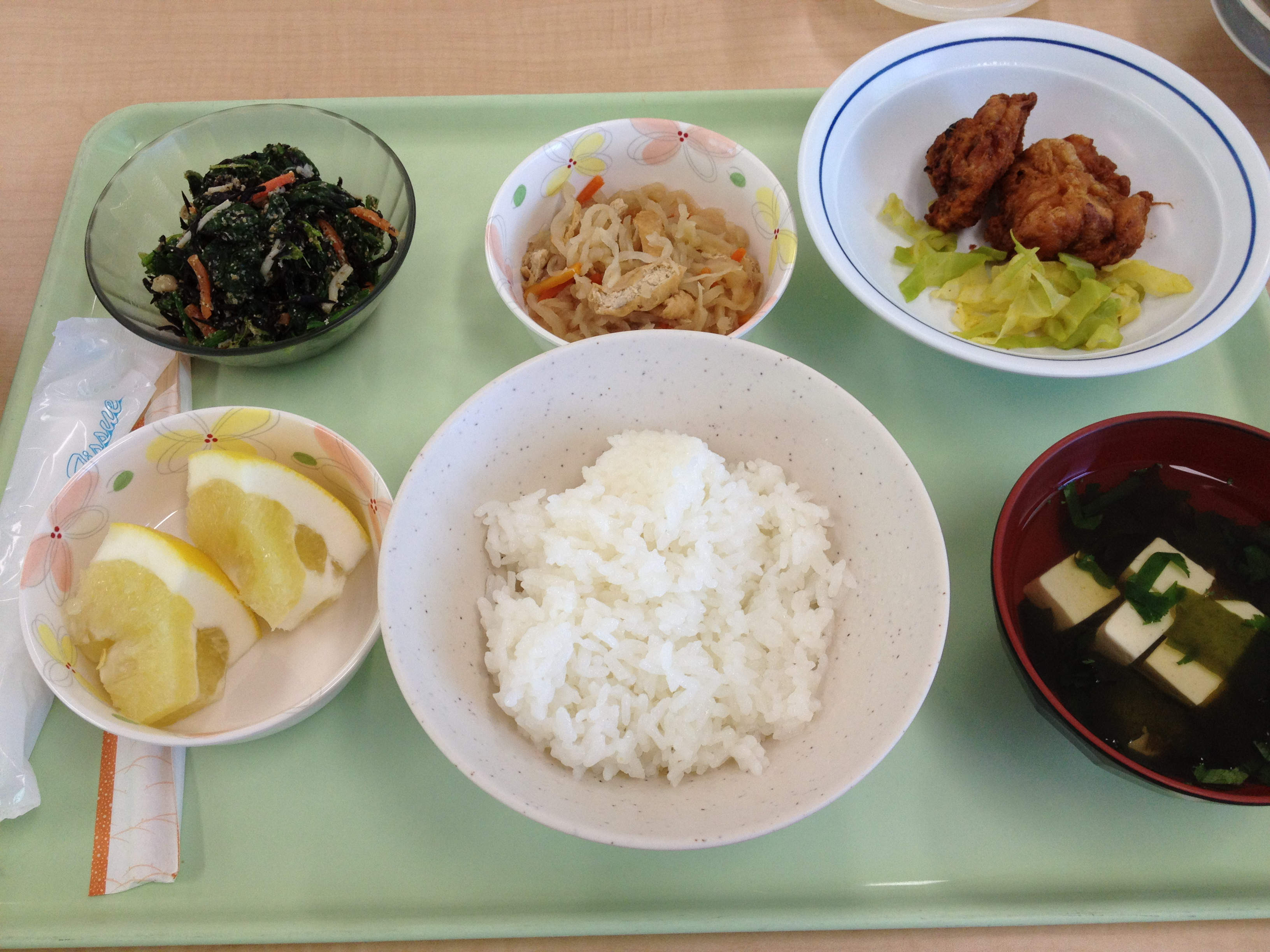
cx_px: 635
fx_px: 1284
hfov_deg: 52.6
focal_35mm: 35
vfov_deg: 40.7
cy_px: 476
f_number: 2.4
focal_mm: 4.28
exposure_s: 1/120
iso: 100
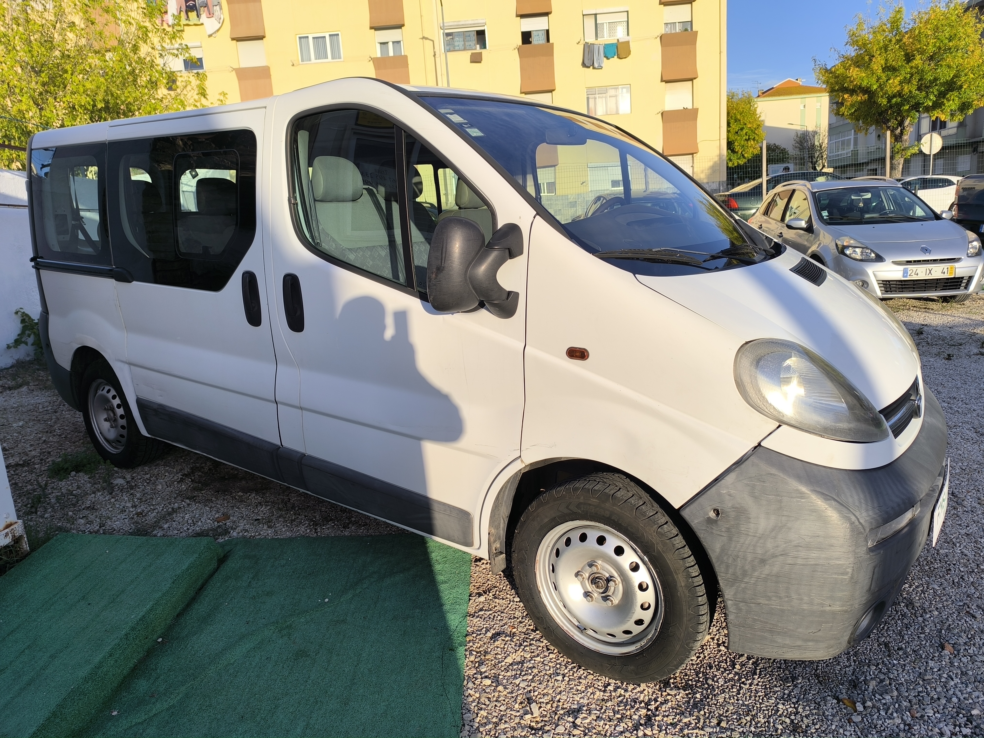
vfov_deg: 58.9
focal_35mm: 23
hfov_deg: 73.9
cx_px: 492
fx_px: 654
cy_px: 369
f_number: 1.65
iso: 50
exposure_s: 1/771
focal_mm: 6.14
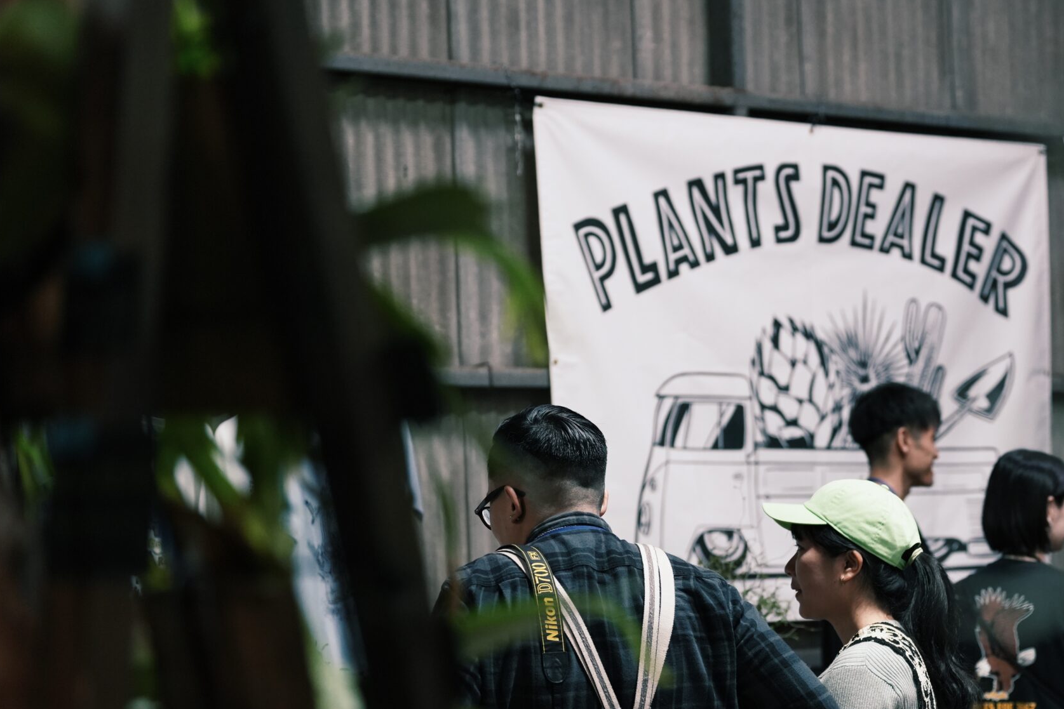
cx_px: 795
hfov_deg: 19.0
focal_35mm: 107
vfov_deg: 12.8
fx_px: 3162
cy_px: 468
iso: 1600
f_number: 2.8
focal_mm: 70
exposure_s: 1/125
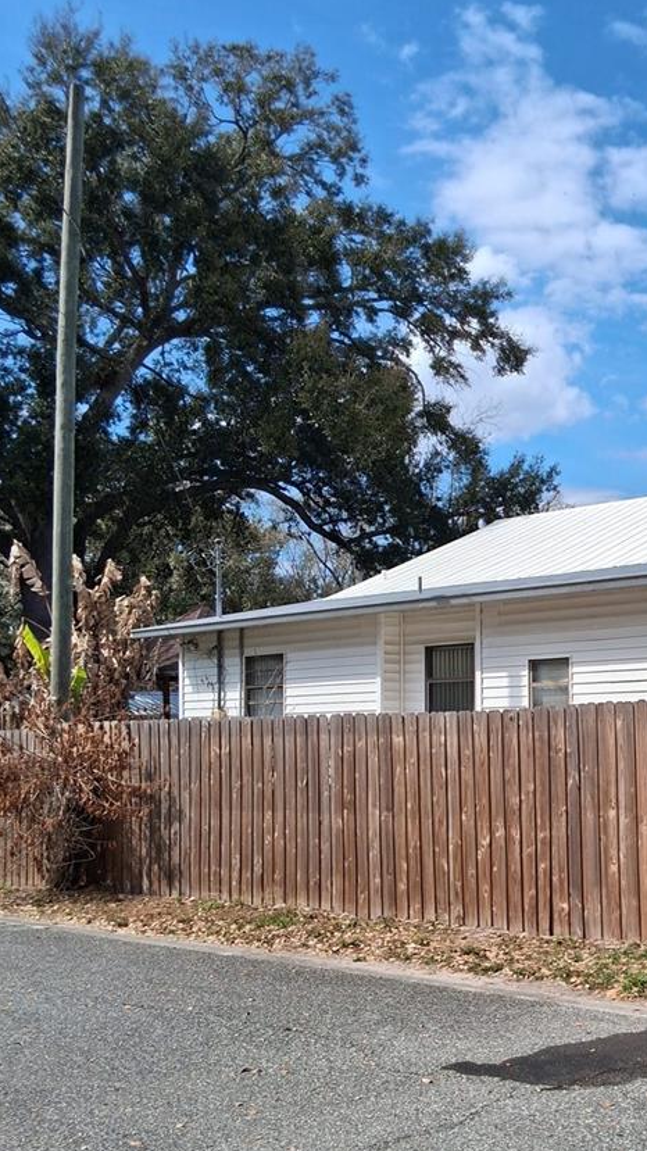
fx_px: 1251
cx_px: 600
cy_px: 647
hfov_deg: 27.8
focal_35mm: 41
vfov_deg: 49.3
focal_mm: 3.98
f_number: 1.8
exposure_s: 1/825
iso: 25
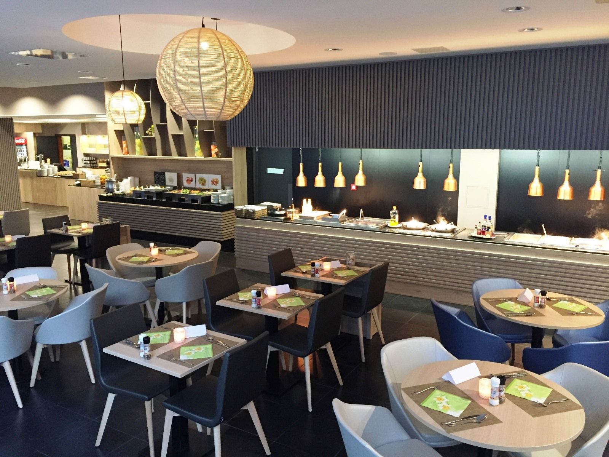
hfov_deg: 61.7
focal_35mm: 29
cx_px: 304
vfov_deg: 48.2
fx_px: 510
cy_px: 228
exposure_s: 1/25
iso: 250
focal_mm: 4.15
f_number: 2.2
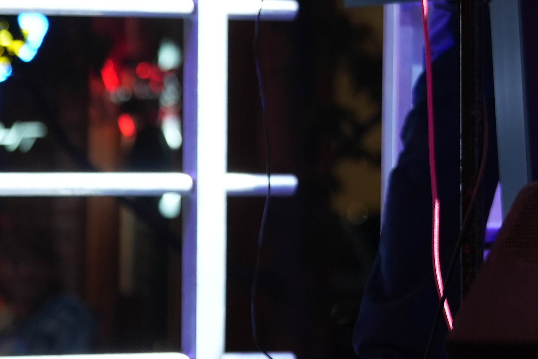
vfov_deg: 3.2
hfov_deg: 4.8
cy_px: -193
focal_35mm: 427
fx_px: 6381
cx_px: 823
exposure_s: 1/100
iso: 640
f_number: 2.8
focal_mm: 108
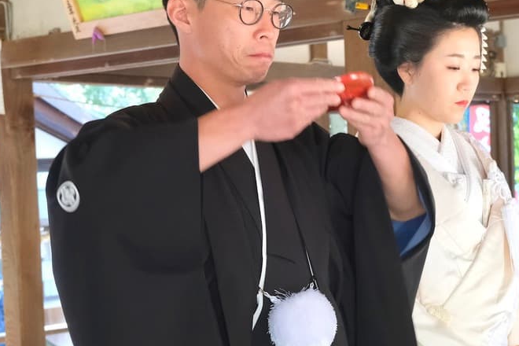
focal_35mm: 72
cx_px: 344
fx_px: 1038
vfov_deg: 18.9
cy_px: 234
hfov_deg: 27.9
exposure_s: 1/60
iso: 1600
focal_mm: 22.3
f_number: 4
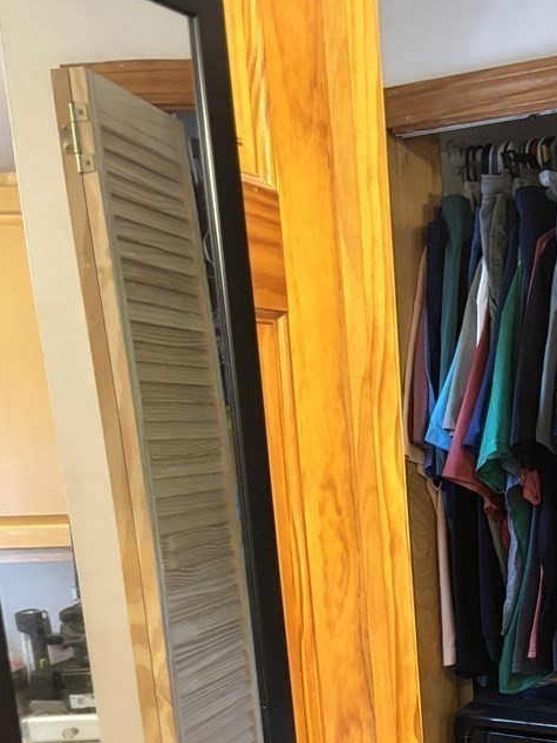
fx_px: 1353
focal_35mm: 63
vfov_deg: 28.0
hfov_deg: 22.1
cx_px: 602
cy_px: 820
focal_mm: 5.96
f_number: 1.6
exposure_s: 1/60
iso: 400
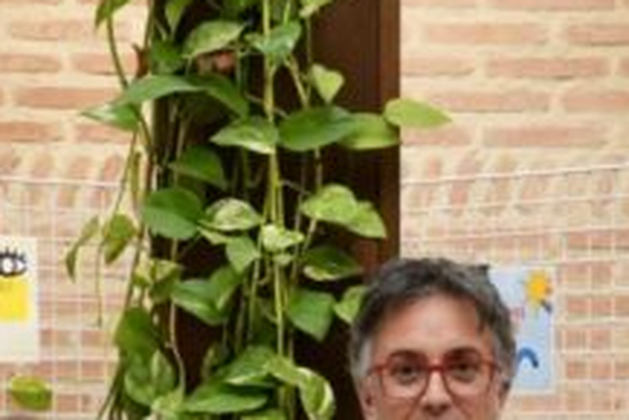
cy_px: 950
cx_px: 383
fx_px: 3590
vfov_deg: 6.4
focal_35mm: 205
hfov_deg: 10.0
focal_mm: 29
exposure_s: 1/100
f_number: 5
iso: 1600
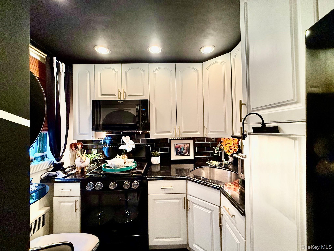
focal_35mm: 14
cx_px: 167
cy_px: 126
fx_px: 135
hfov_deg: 102.1
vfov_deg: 85.7
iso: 320
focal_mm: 2.22
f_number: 2.2
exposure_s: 1/60
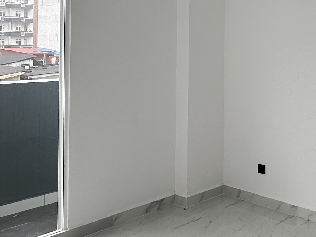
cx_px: 269
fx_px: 420
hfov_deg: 39.0
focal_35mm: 46
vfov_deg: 30.6
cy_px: 40
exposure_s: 1/111
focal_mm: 2.22
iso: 40
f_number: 2.2
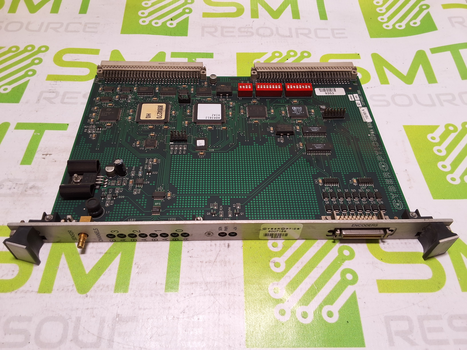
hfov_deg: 63.4
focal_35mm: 28
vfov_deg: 49.7
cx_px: 234
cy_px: 175
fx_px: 378
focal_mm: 2.91
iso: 40
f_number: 1.9
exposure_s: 1/120
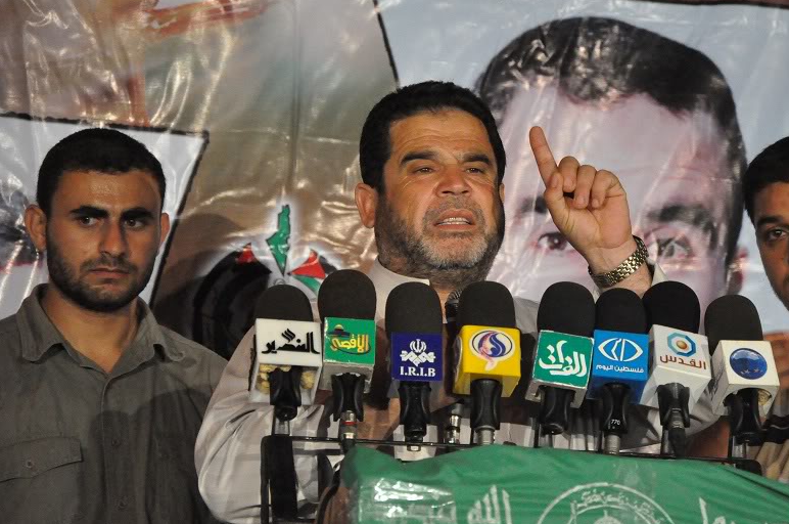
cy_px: 301
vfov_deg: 7.5
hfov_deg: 11.2
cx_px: 458
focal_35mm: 184
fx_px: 4017
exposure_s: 1/125
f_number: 5.6
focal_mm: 105
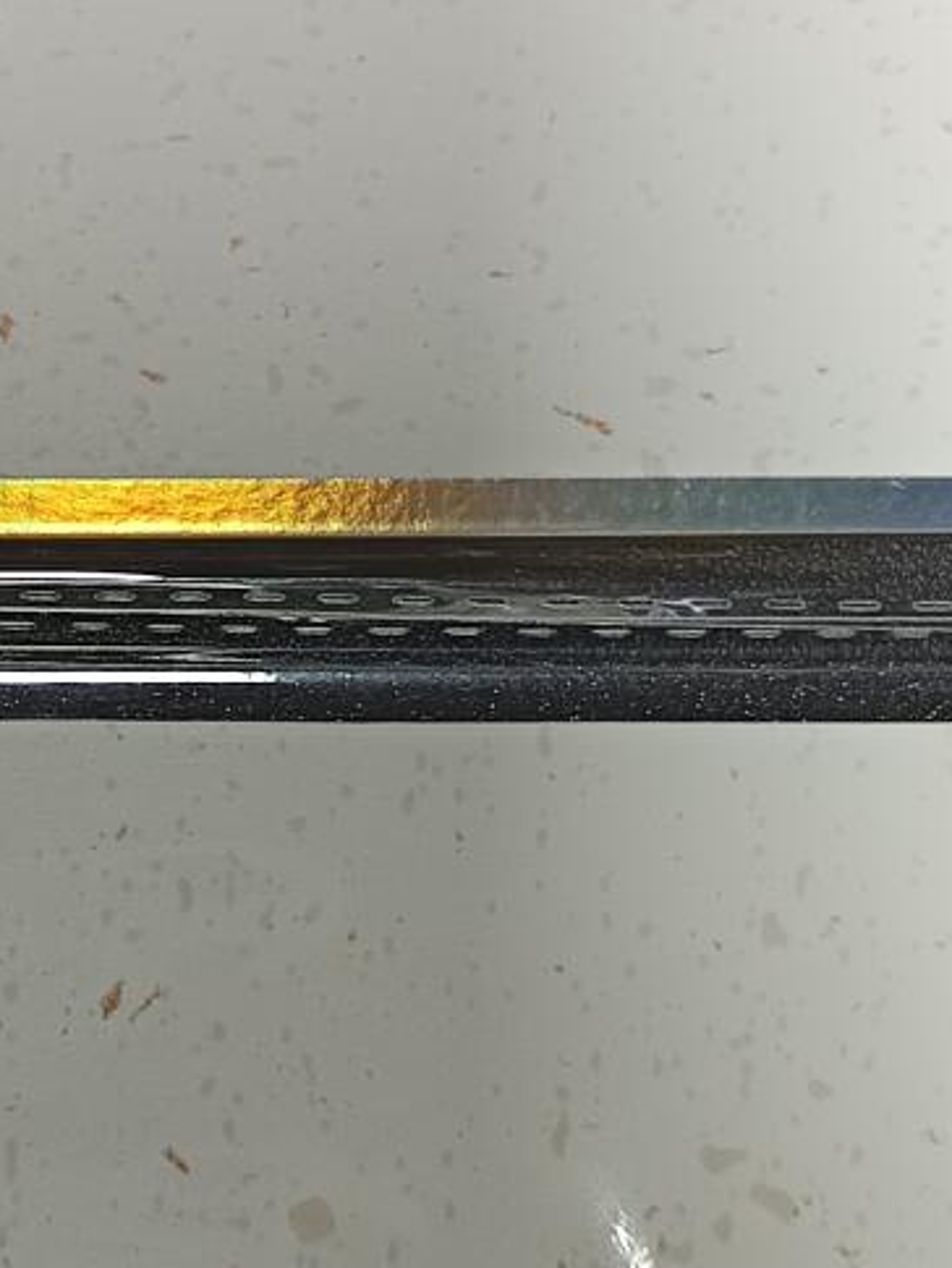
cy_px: 776
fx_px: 3262
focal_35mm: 89
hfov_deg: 16.5
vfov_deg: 22.0
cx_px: 251
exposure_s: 1/50
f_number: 1.7
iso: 453
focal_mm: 5.31
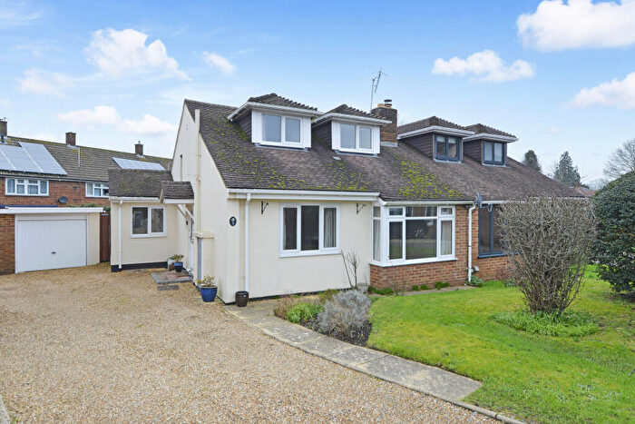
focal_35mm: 21
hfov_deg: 81.2
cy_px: 212
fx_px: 370
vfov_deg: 59.5
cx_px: 318
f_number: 11
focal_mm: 21
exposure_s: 1/40
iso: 400
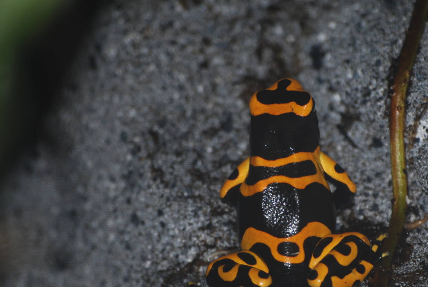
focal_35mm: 623
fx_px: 7416
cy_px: 150
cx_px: 291
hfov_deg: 3.3
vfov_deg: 2.2
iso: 200
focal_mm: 300
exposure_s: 1/60
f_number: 5.6
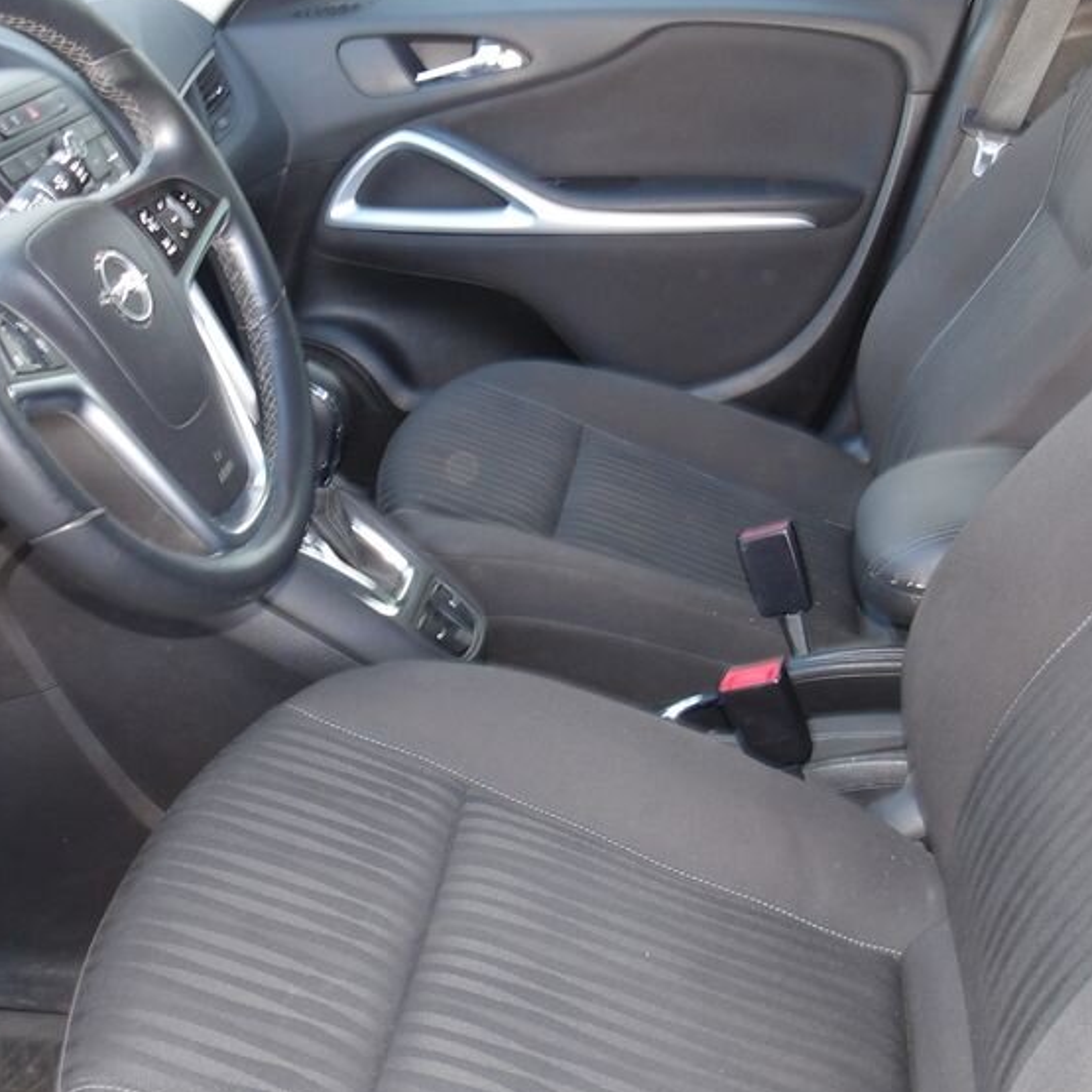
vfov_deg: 37.9
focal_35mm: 44
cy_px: 364
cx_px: 482
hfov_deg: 38.3
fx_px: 1570
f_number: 3
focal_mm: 4.9
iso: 140
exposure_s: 1/30
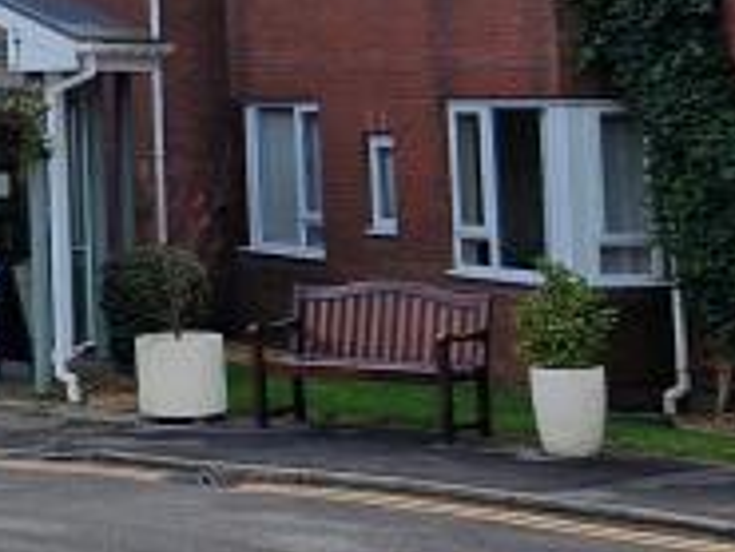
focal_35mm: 127
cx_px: -373
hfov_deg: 14.5
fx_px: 2698
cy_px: -79
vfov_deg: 11.5
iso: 50
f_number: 1.8
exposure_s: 1/278
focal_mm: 5.4
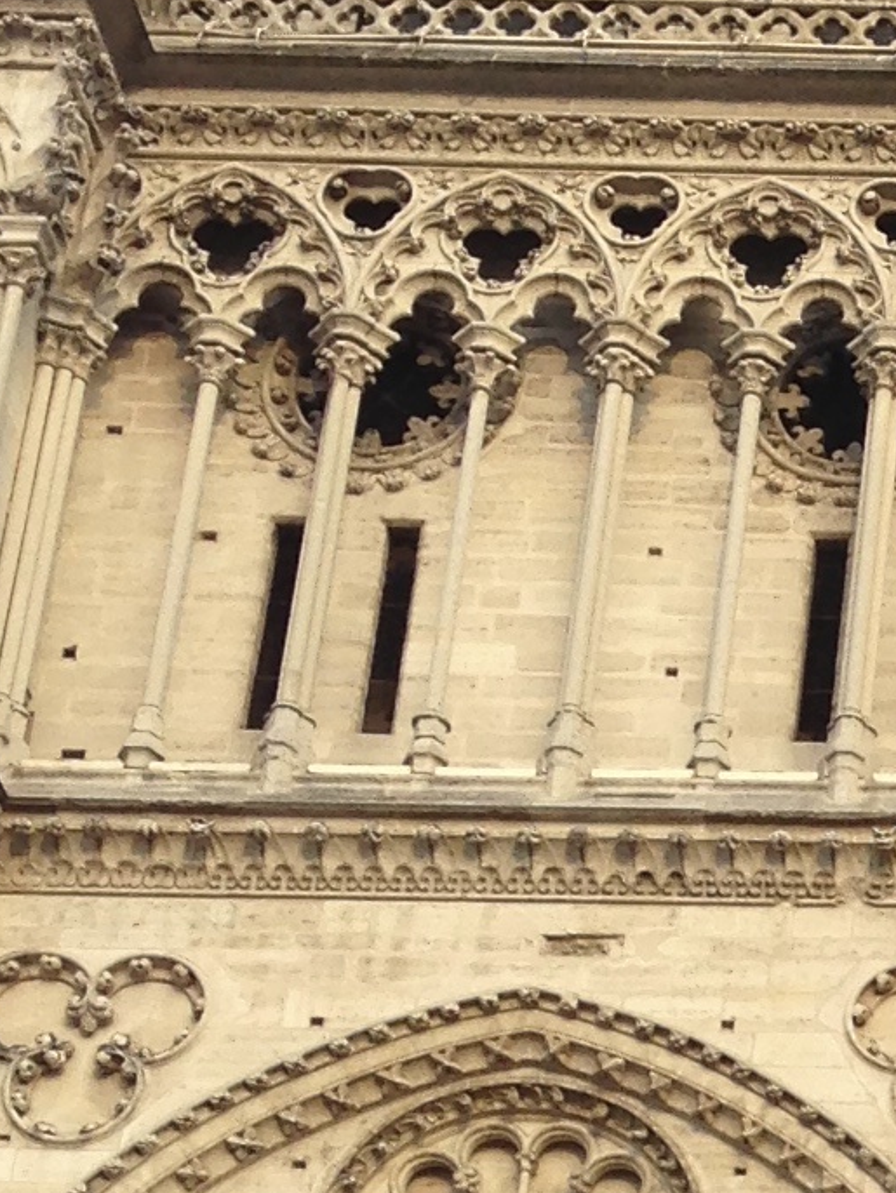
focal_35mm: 157
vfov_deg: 12.3
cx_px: 1912
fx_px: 5415
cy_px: 1372
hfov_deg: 8.8
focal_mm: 4.13
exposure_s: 1/384
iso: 50
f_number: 2.4
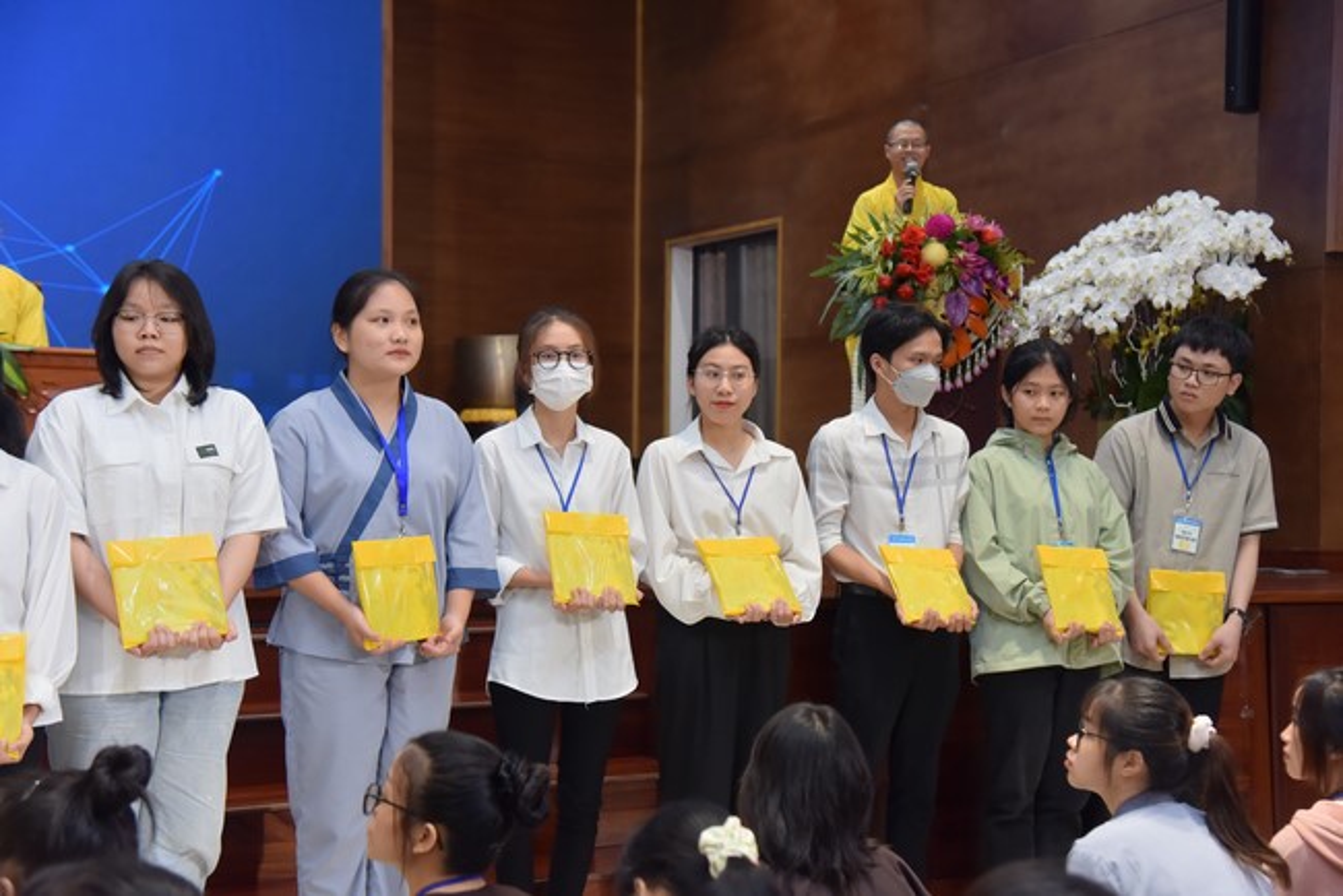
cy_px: 448
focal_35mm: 55
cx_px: 672
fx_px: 2053
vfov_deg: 24.6
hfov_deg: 36.2
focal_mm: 55
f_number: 4.5
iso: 1250
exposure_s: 1/200
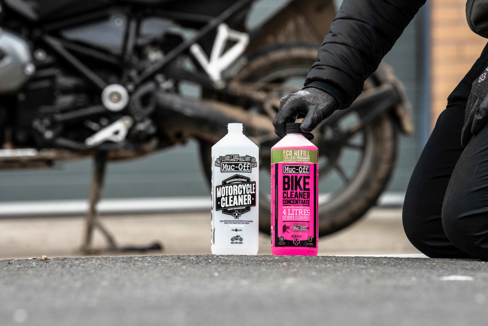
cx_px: 244
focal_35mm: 200
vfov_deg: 6.9
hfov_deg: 10.3
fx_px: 2712
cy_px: 163
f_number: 6.3
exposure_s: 1/800
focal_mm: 200
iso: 2000
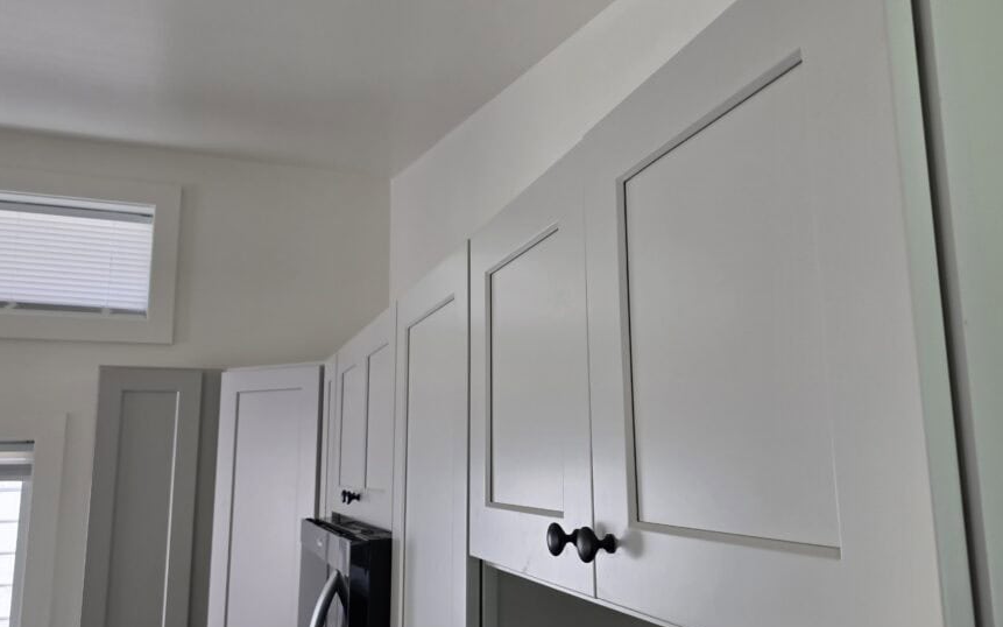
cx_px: 538
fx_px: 793
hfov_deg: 64.6
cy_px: 326
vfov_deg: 43.1
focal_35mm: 29
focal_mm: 6.3
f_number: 1.7
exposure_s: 1/180
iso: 32
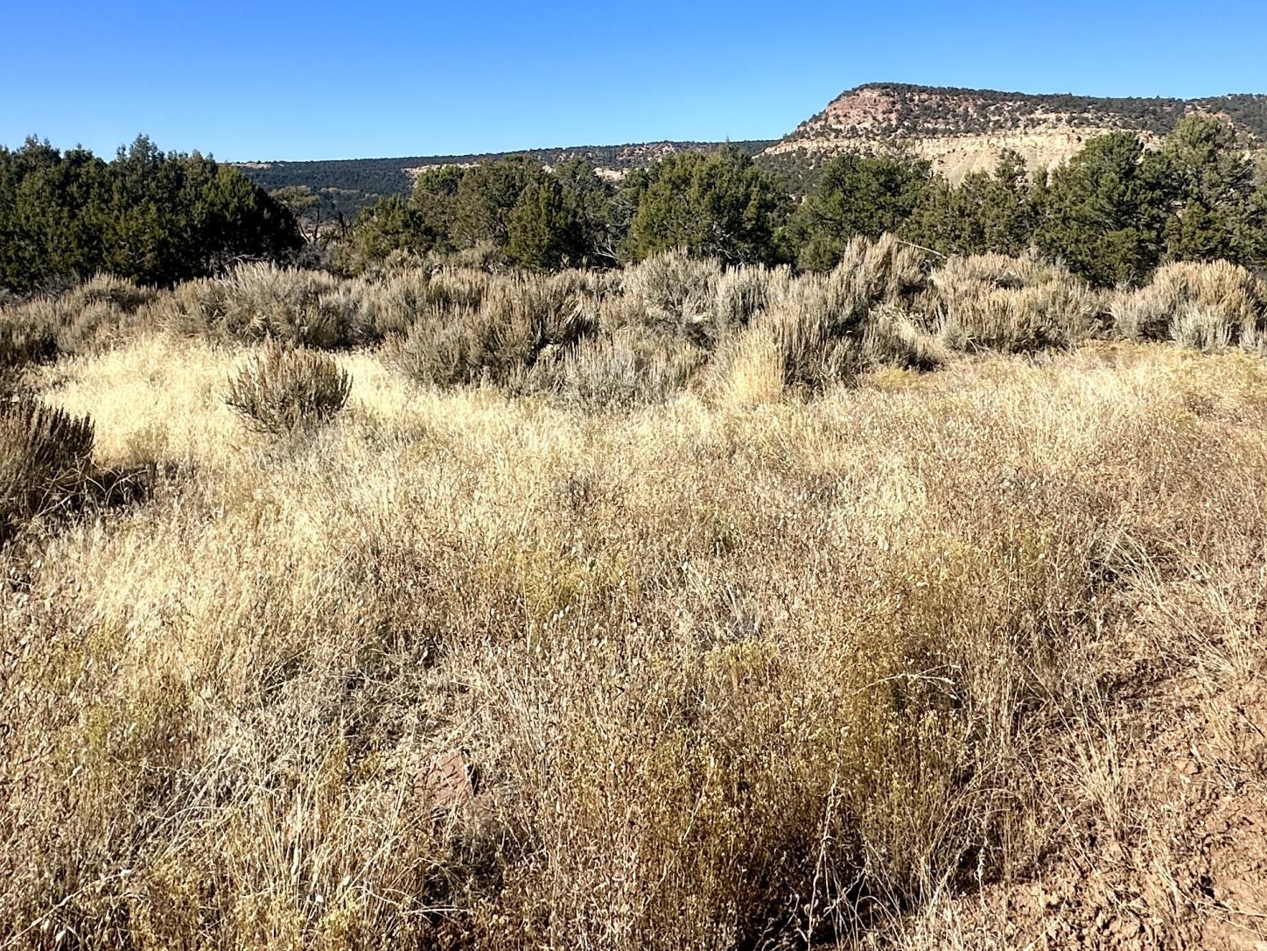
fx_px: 1061
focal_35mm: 29
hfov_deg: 61.6
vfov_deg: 45.6
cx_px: 602
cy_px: 183
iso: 50
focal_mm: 2.22
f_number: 2.2
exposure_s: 1/2353
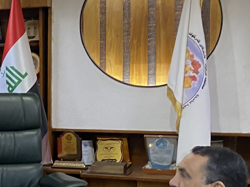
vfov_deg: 15.4
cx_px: -174
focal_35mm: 96
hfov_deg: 17.4
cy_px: 107
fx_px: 693
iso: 320
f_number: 1.8
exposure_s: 1/51
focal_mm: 4.25
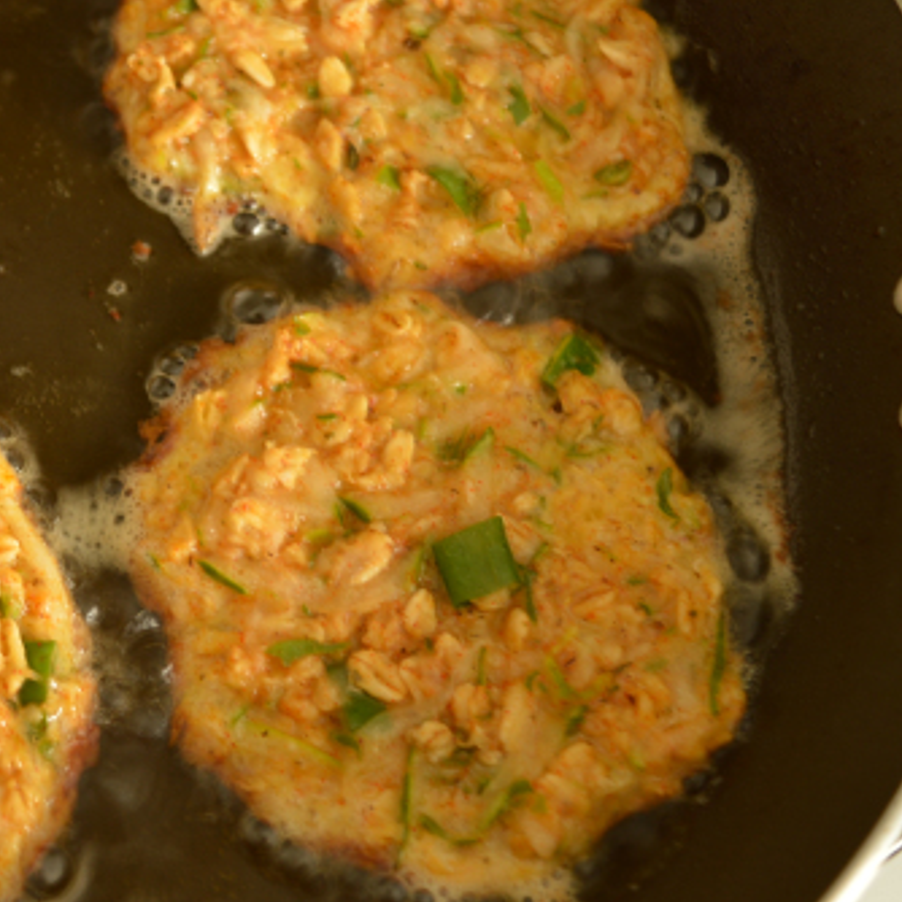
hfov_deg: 23.7
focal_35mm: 70
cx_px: 27
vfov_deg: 24.6
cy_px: 338
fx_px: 2064
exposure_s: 1/4
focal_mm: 28
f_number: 4.2
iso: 100
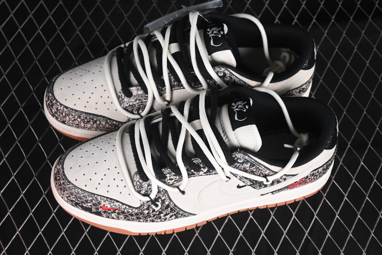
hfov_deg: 27.0
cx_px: 191
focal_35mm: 75
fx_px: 796
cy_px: 128
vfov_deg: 18.2
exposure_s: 1/80
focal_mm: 50
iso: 160
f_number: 7.1
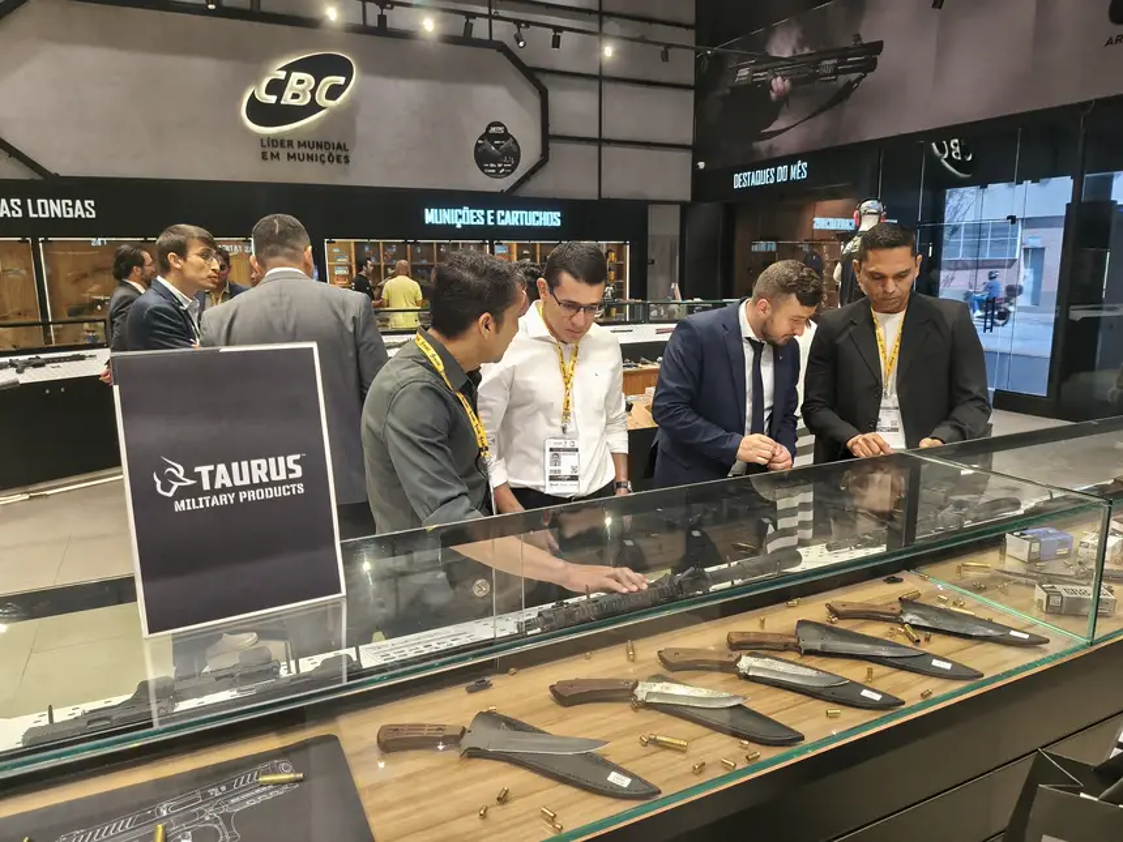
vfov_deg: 58.9
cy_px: 421
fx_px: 746
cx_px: 562
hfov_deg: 73.9
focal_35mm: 23
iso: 1250
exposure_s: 1/60
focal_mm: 6.18
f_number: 1.65
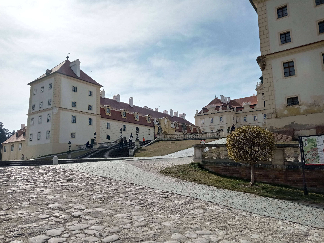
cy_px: 122
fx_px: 262
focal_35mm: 28
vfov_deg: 49.7
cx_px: 162
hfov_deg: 63.5
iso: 107
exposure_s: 1/10638
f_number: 1.79
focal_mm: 4.74
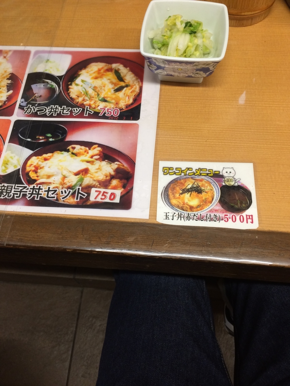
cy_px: 193
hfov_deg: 48.2
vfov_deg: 61.7
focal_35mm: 29
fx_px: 324
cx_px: 145
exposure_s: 1/30
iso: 80
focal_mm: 4.15
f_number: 2.2
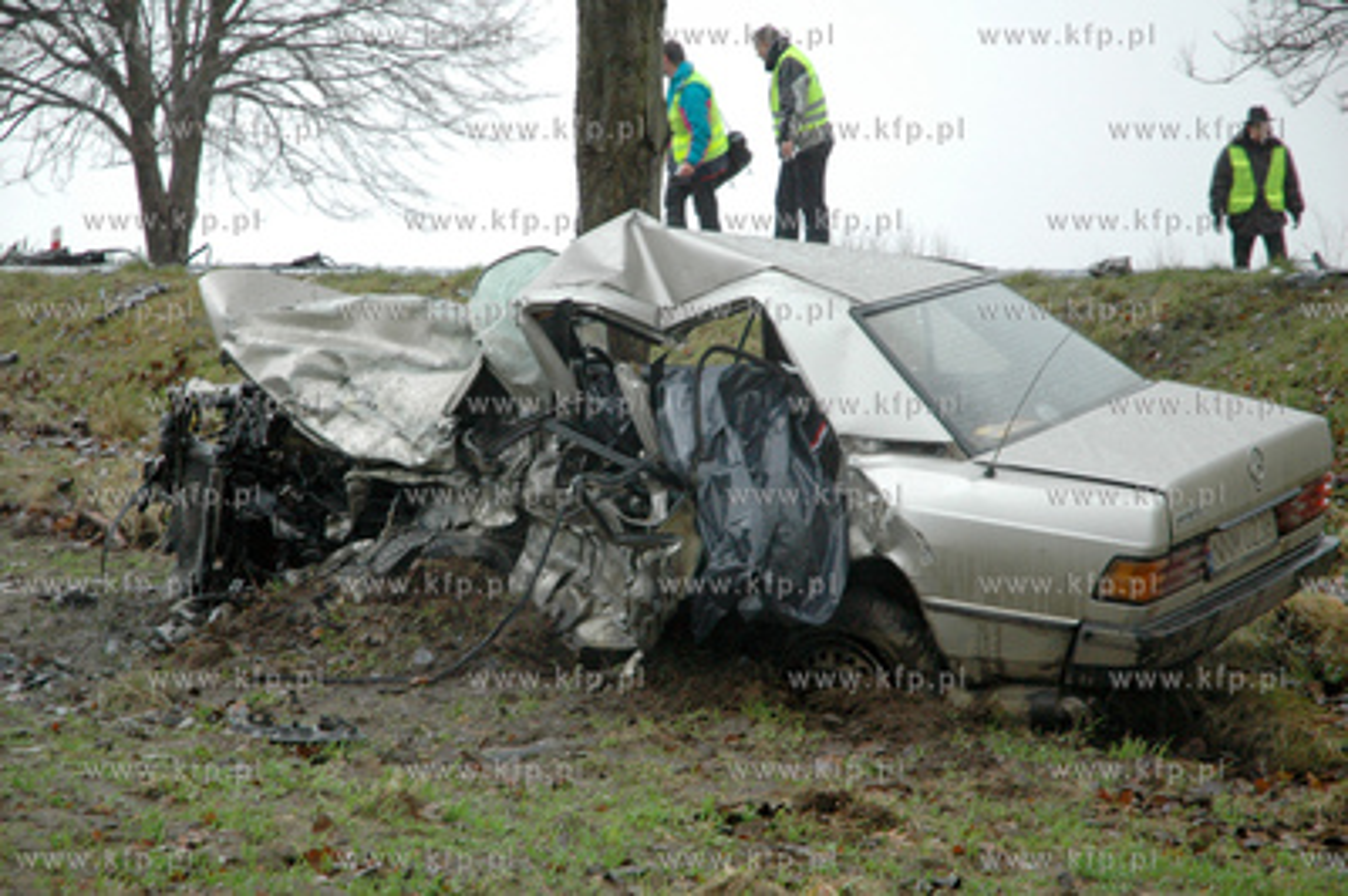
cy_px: 448
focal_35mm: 105
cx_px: 674
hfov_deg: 19.5
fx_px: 3928
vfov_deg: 13.0
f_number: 5
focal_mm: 70
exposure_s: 1/60
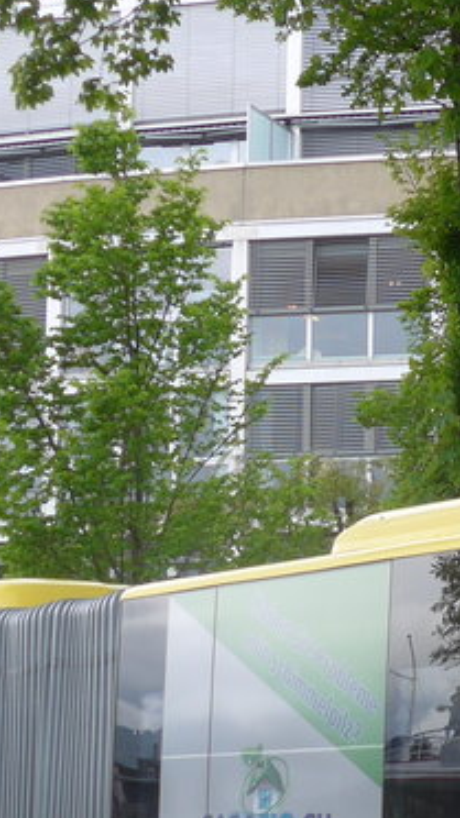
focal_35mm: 137
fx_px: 2973
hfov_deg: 8.7
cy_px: 572
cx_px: 568
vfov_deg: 15.6
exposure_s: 1/250
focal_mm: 8
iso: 80
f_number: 2.8
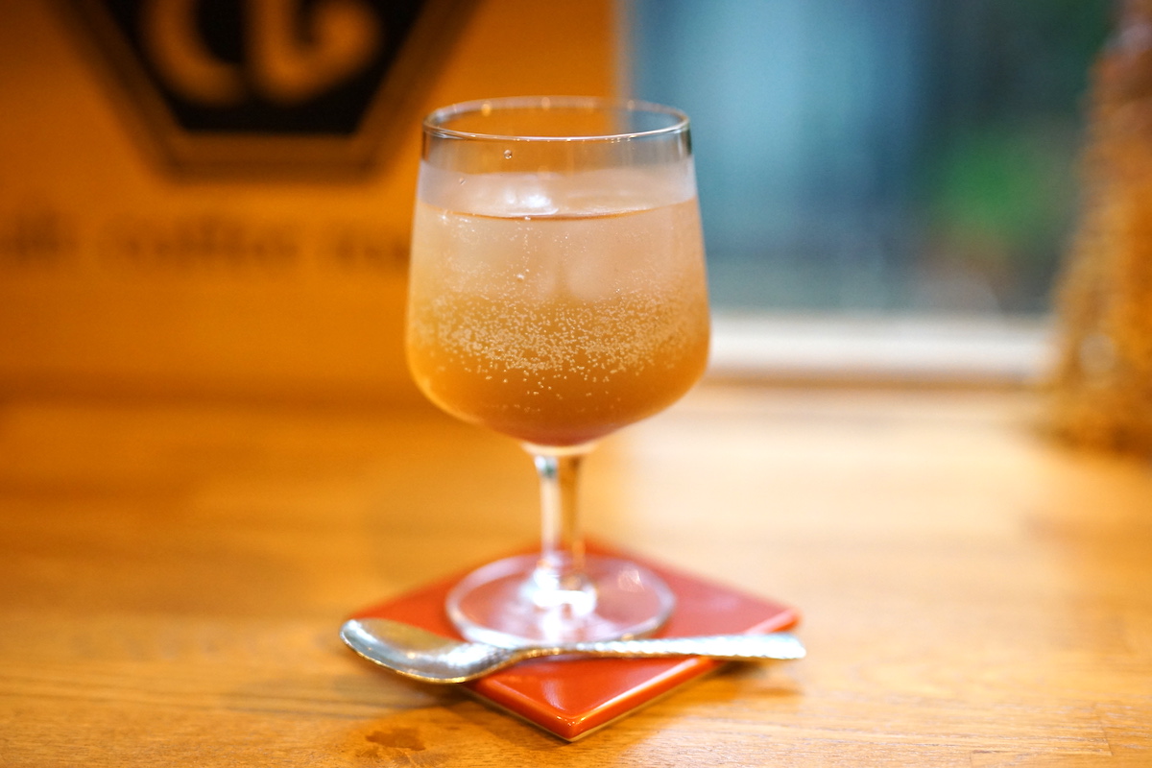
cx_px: 576
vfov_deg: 27.0
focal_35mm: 50
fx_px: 1600
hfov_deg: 39.6
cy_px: 384
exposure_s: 1/800
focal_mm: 50
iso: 3200
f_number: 1.7
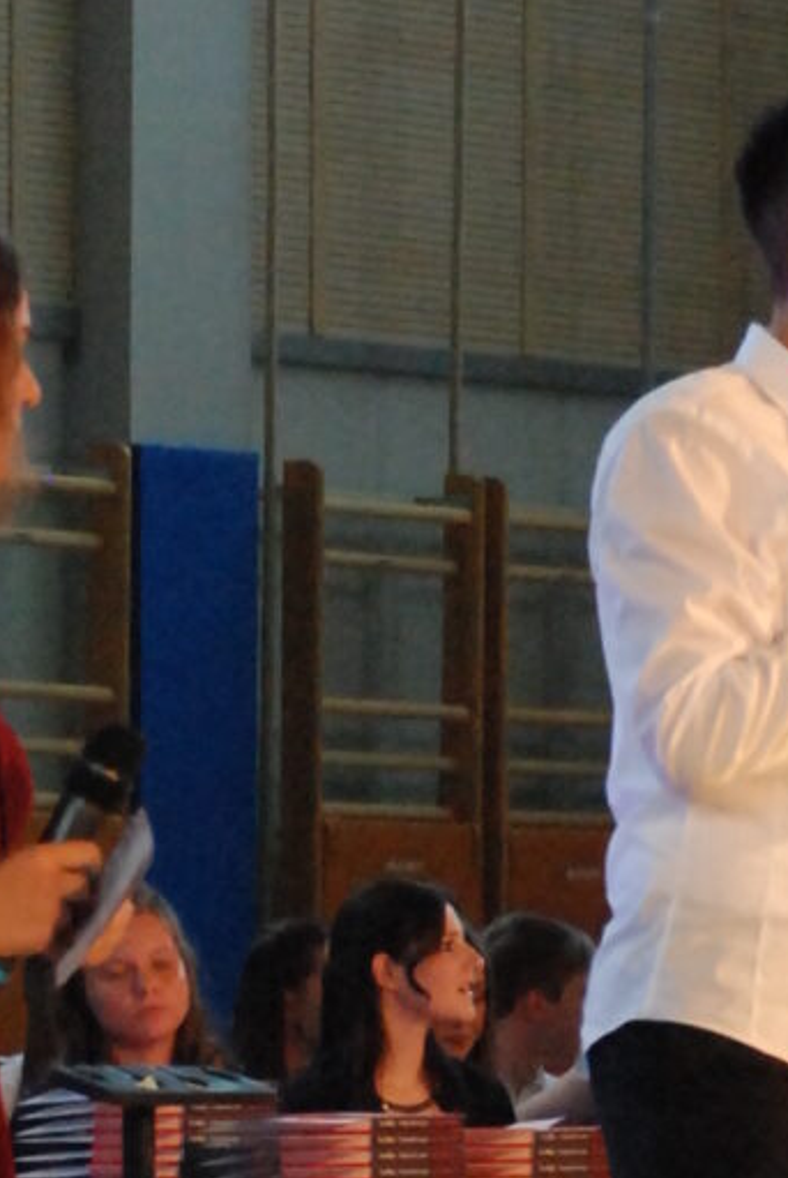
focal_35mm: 282
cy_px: 1010
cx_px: 755
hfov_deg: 4.9
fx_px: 9233
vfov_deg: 7.3
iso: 1600
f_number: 5
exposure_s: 1/125
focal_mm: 50
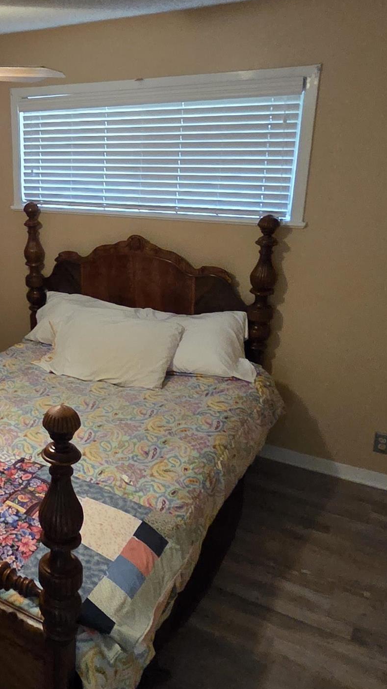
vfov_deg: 62.5
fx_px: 566
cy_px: 318
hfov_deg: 33.3
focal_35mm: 31
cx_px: -31
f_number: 2.2
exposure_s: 1/60
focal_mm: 2.2
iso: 1600
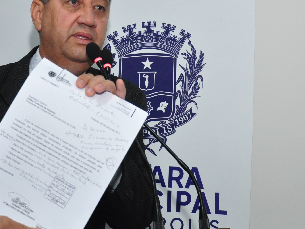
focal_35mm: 125
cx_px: 127
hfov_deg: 15.8
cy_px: 69
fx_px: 1101
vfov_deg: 11.8
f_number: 4.5
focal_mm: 40
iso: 1000
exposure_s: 1/125
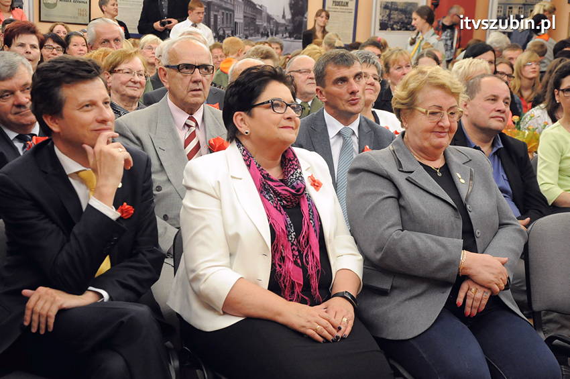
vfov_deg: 20.1
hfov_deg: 29.9
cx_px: 285
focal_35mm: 68
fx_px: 1068
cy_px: 190
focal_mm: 45
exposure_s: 1/80
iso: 2500
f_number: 5.6
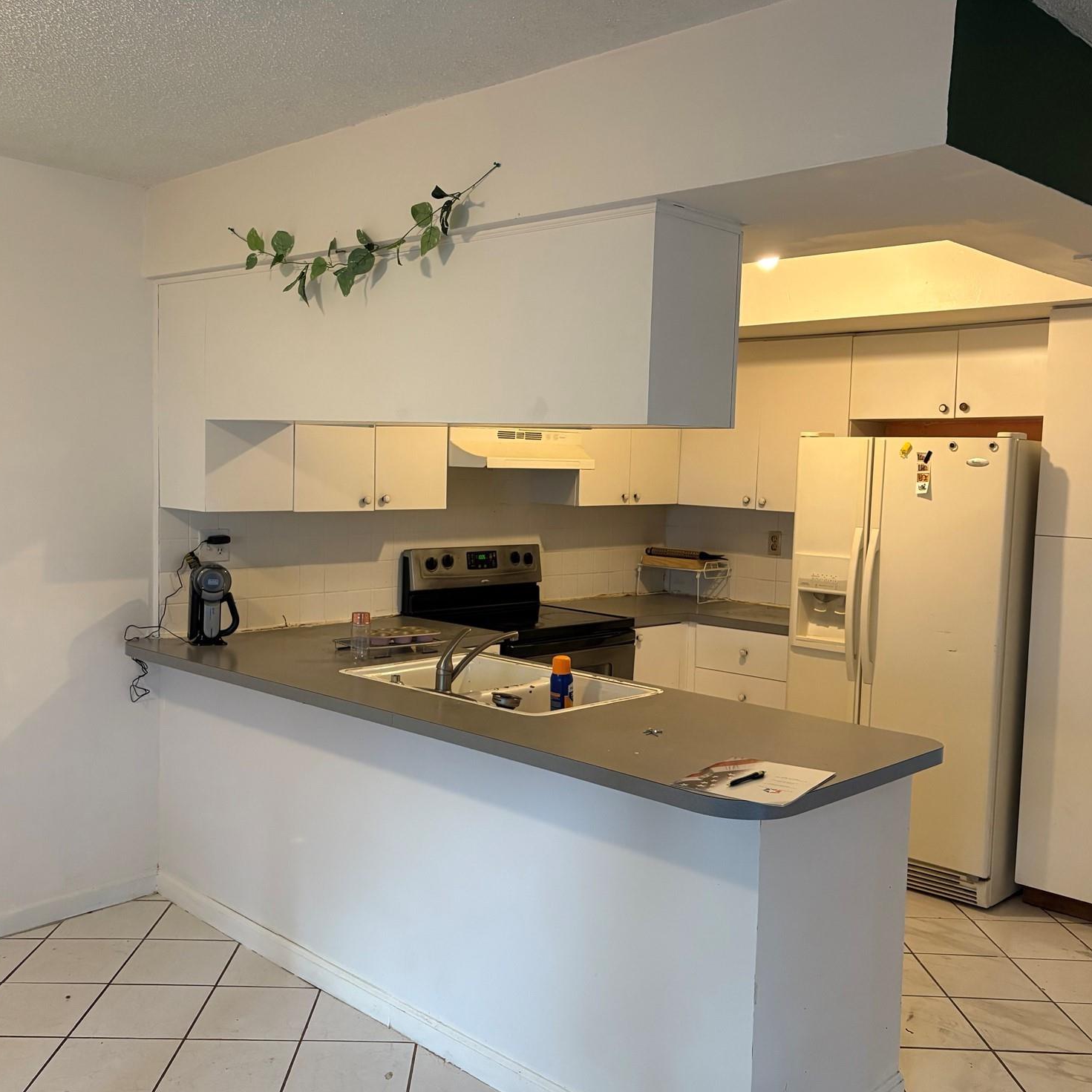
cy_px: 558
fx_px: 1142
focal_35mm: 32
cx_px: 525
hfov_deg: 51.1
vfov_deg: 51.1
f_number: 1.6
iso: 320
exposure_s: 1/60
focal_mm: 5.96
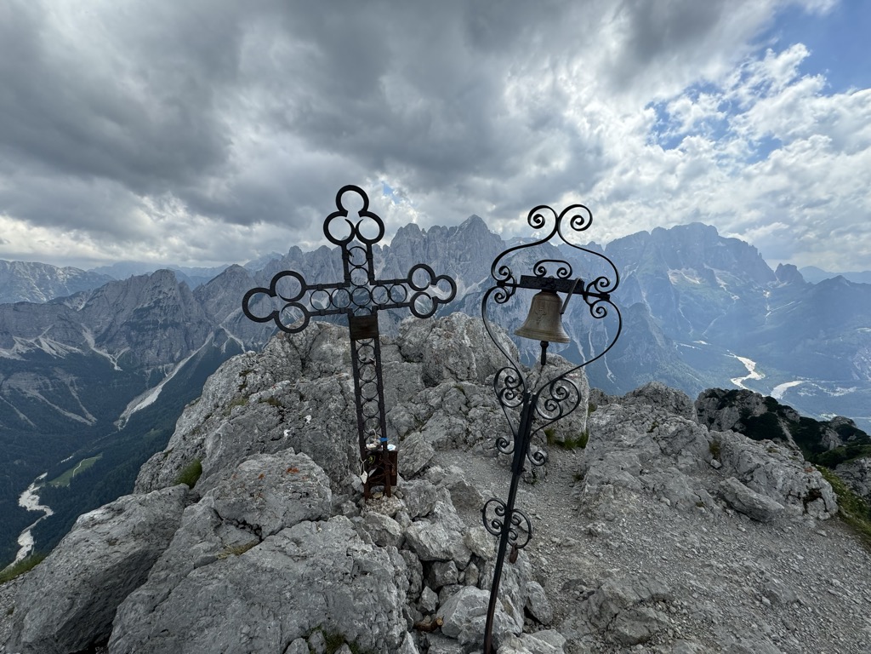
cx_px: 436
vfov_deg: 85.7
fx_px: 352
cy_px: 327
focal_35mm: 14
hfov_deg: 102.1
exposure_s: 1/1477
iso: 50
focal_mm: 2.22
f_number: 2.2
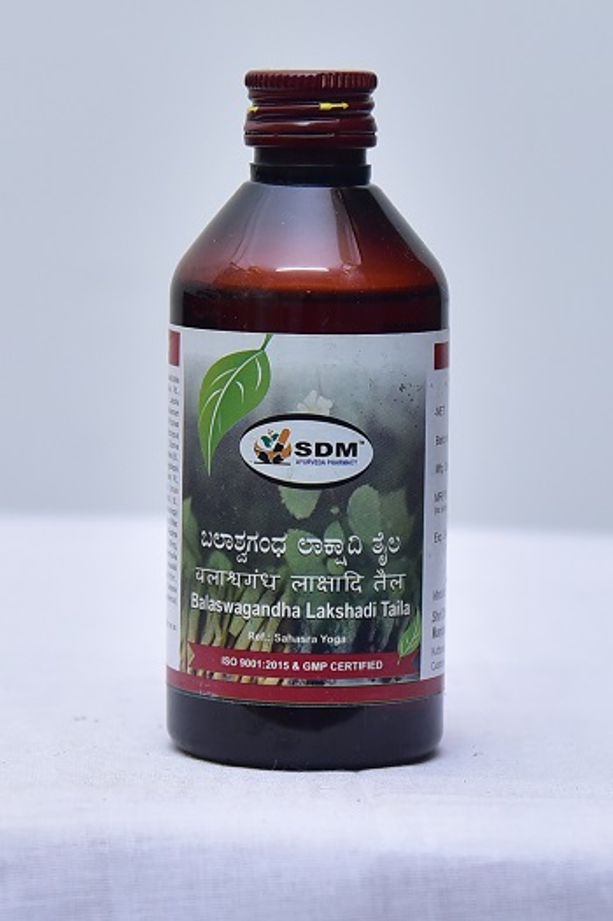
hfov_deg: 20.6
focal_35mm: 66
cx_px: 306
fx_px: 1688
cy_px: 460
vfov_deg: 30.5
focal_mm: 66
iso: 1250
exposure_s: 1/160
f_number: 4
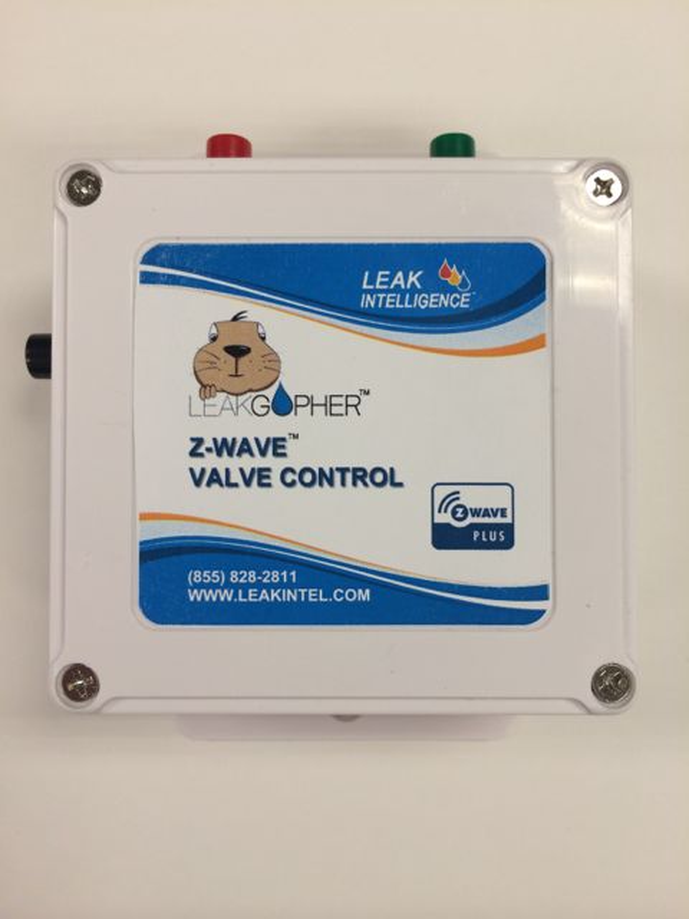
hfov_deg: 46.8
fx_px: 796
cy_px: 460
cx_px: 344
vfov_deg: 60.0
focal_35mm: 30
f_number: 2.2
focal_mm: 4.12
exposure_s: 1/60
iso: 40
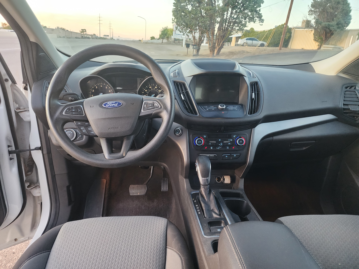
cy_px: 134
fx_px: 239
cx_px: 180
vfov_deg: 58.9
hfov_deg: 73.9
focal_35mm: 23
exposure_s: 1/120
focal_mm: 6.4
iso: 800
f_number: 1.8
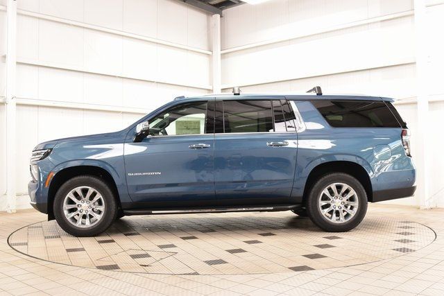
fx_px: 444
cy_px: 148
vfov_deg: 36.9
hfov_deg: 53.1
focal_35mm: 36
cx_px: 222
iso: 1600
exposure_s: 1/30
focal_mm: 24
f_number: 7.1
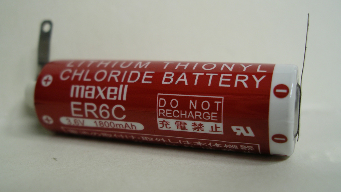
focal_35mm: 44
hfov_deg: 46.4
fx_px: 398
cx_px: 161
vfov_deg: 27.1
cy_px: 98
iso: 64
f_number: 2.8
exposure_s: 1/40
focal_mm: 7.8
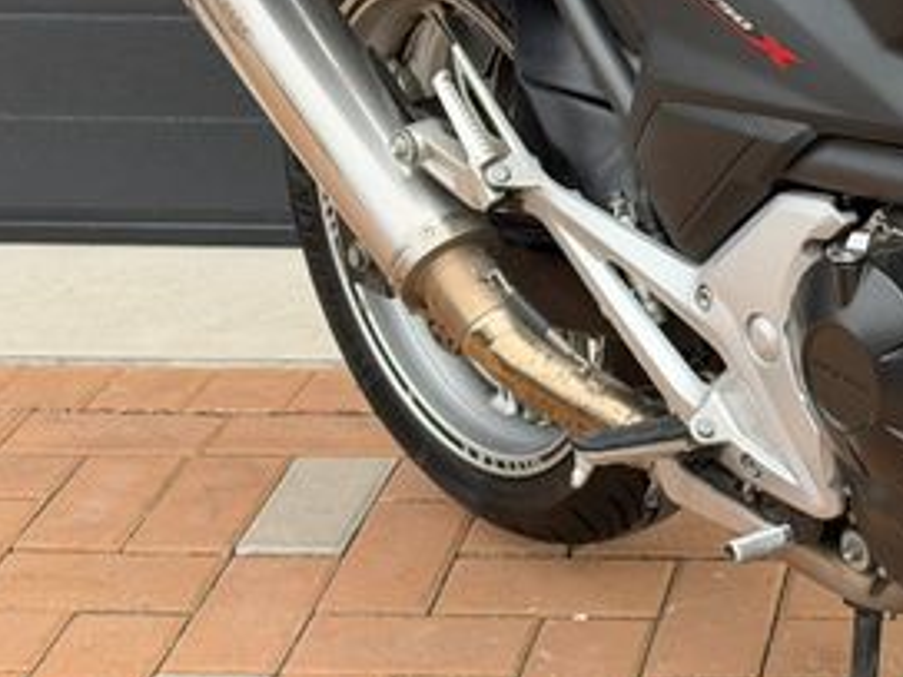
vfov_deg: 13.1
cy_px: 249
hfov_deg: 16.8
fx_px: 2948
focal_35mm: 113
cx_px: 1029
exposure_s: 1/987
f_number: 1.78
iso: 80
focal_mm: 6.76
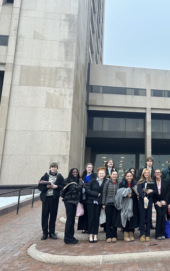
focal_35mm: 35
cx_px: 169
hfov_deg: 33.3
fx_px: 259
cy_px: 136
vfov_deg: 55.3
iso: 160
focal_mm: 6.86
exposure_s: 1/121
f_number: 1.78
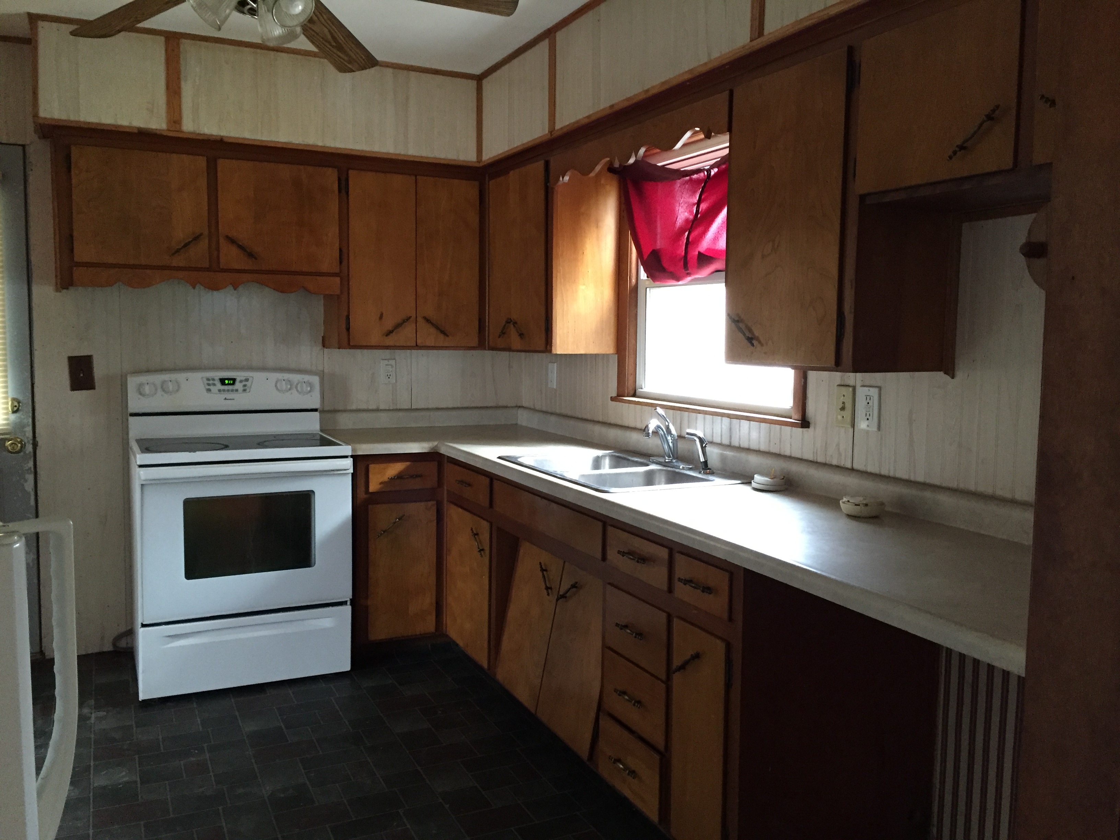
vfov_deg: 48.2
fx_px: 938
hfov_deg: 61.7
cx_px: 560
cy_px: 420
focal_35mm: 29
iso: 250
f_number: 2.2
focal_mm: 4.15
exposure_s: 1/24
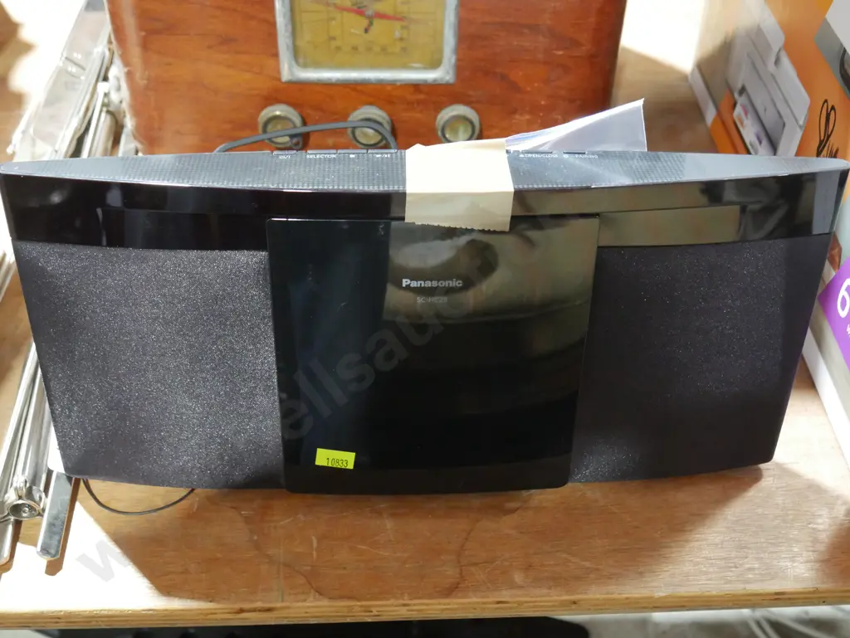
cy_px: 319
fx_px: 1032
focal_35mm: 42
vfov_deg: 34.4
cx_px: 425
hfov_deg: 44.8
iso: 3200
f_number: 4.6
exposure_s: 1/50
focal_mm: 21
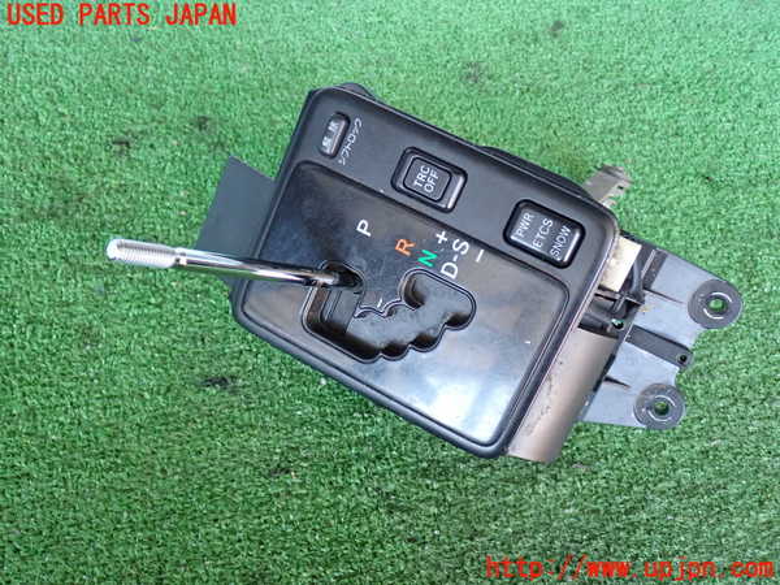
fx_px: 811
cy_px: 292
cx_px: 390
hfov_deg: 51.4
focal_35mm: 36
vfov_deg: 39.7
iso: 400
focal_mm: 6.37
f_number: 2.5
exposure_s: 1/40
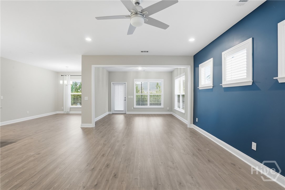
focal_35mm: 16
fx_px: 127
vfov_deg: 73.8
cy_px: 95
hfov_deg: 96.7
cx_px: 142
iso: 320
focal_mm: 16
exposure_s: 1/60
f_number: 8
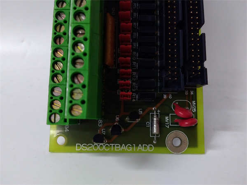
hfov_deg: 65.3
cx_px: 124
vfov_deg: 51.4
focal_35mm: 27
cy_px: 92
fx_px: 193
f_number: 2
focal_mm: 3.79
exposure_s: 1/33
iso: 472
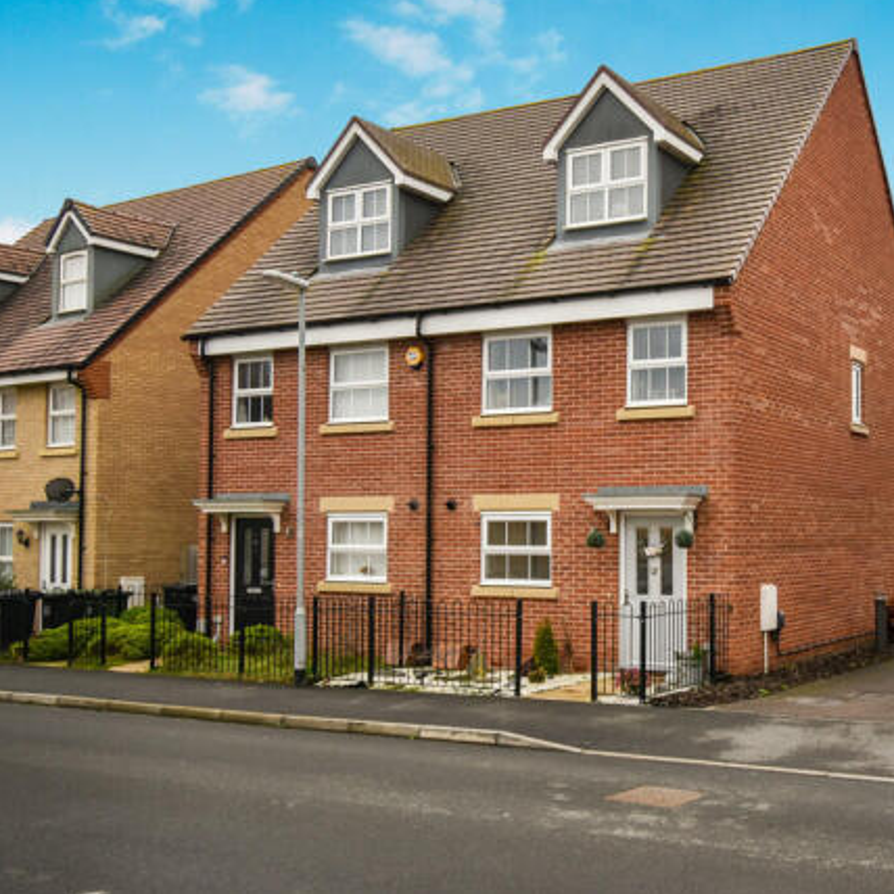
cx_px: 663
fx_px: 1140
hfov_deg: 41.6
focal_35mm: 39
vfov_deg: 42.8
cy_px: 444
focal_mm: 20
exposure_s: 1/250
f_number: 5.6
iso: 320
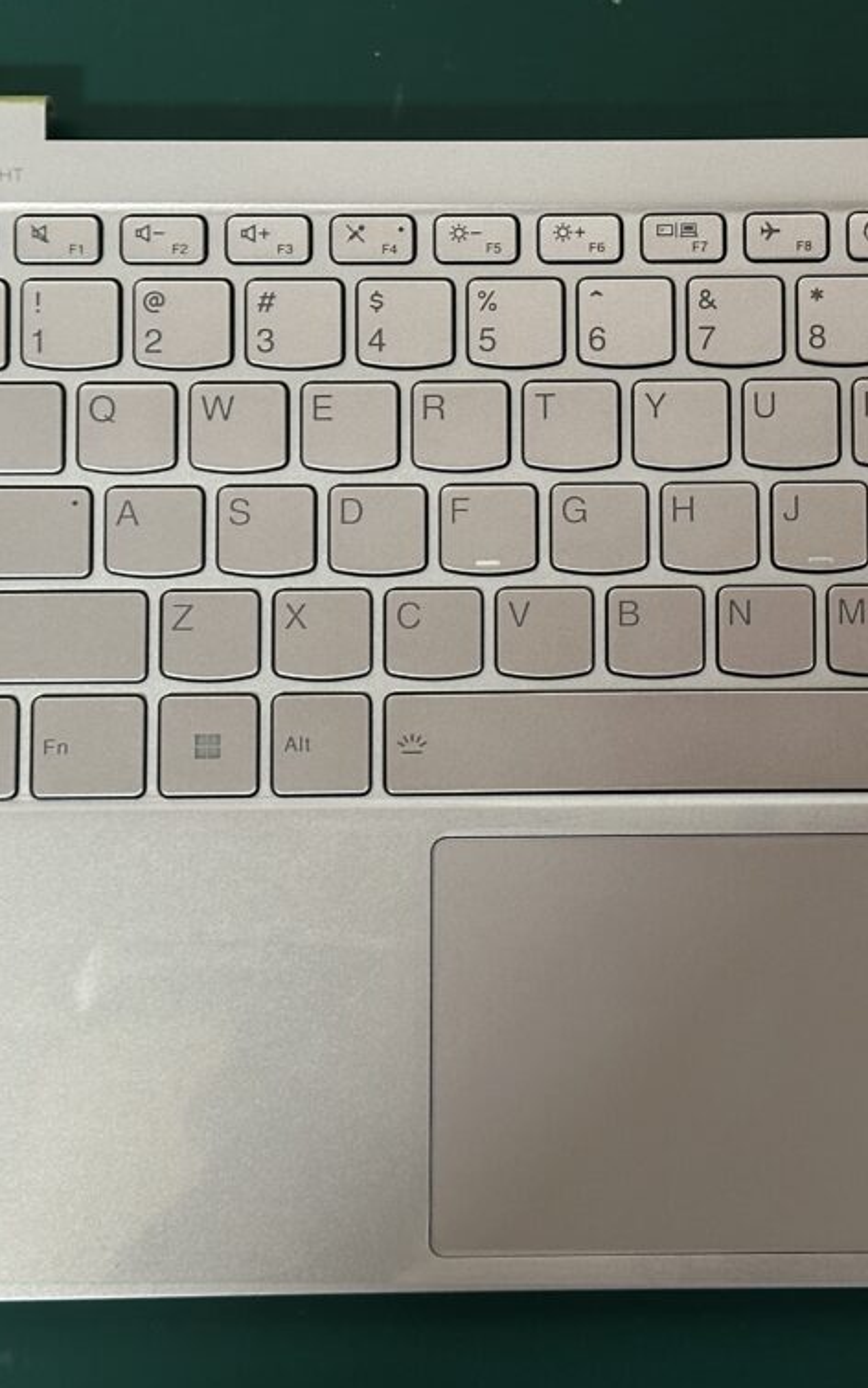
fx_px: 2611
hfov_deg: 18.6
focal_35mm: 69
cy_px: 686
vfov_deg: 29.8
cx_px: 750
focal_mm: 6.86
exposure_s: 1/33
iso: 500
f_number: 1.78
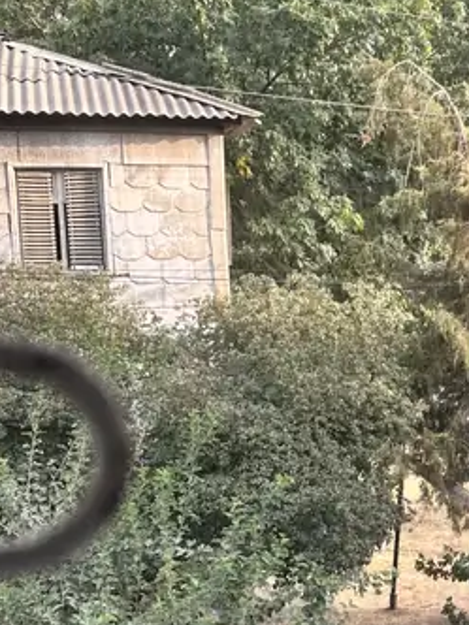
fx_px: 1174
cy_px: 401
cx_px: 509
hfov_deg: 21.5
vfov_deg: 29.7
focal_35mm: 65
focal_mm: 6.86
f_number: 1.78
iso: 80
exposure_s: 1/555
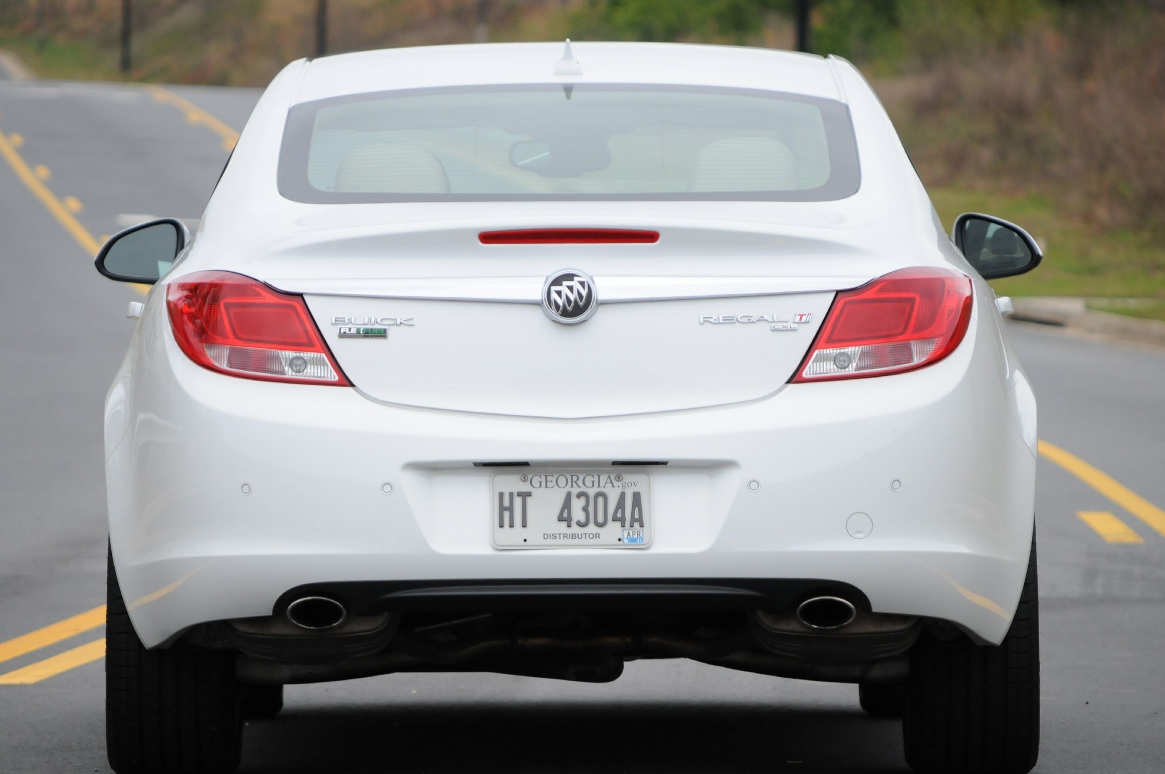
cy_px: 391
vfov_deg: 5.1
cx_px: 568
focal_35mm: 268
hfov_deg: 7.7
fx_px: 8662
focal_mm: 160
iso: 800
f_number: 5.6
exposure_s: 1/800
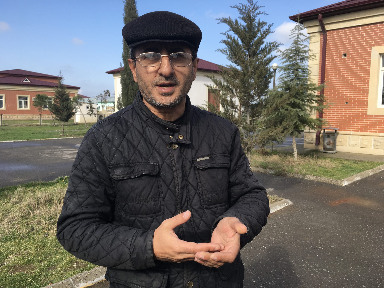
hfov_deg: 61.7
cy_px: 144
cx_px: 192
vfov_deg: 48.2
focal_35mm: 29
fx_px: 322
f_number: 2.2
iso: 25
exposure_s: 1/938
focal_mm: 4.15
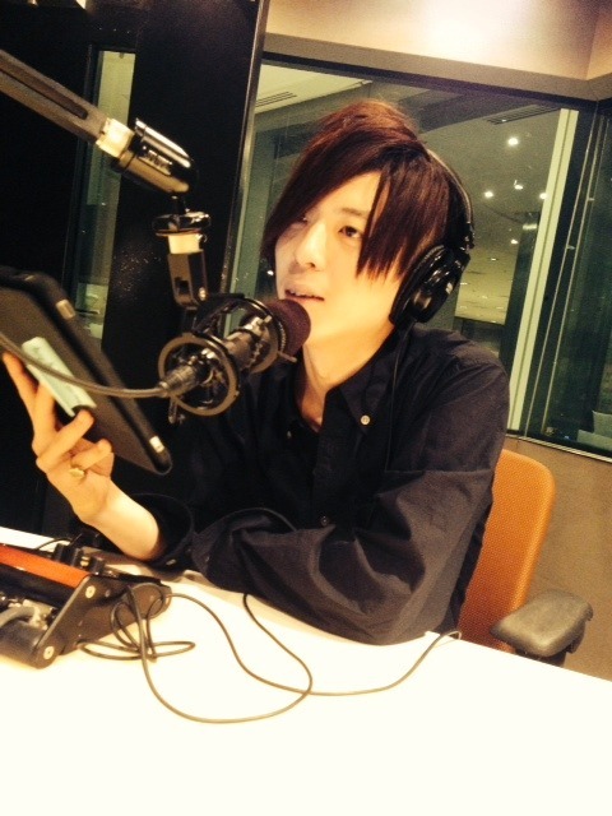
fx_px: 778
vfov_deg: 55.4
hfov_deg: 42.9
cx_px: 306
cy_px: 408
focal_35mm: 33
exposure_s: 1/17
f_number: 2.4
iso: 400
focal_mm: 4.12
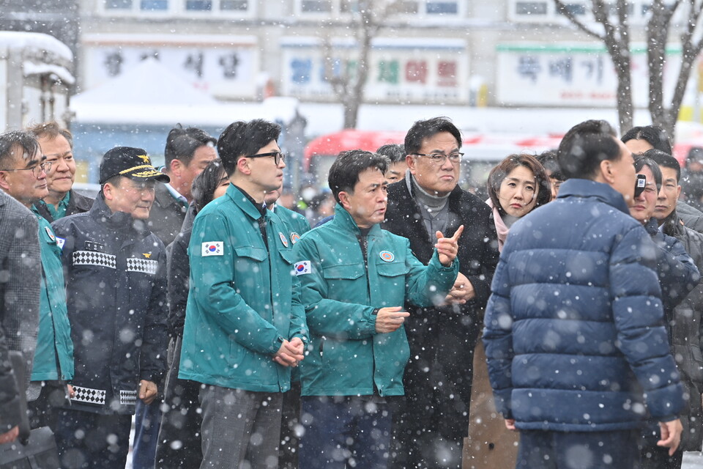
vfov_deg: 6.9
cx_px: 352
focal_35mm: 200
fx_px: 3905
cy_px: 234
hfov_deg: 10.3
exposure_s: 1/320
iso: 100
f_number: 5
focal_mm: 200
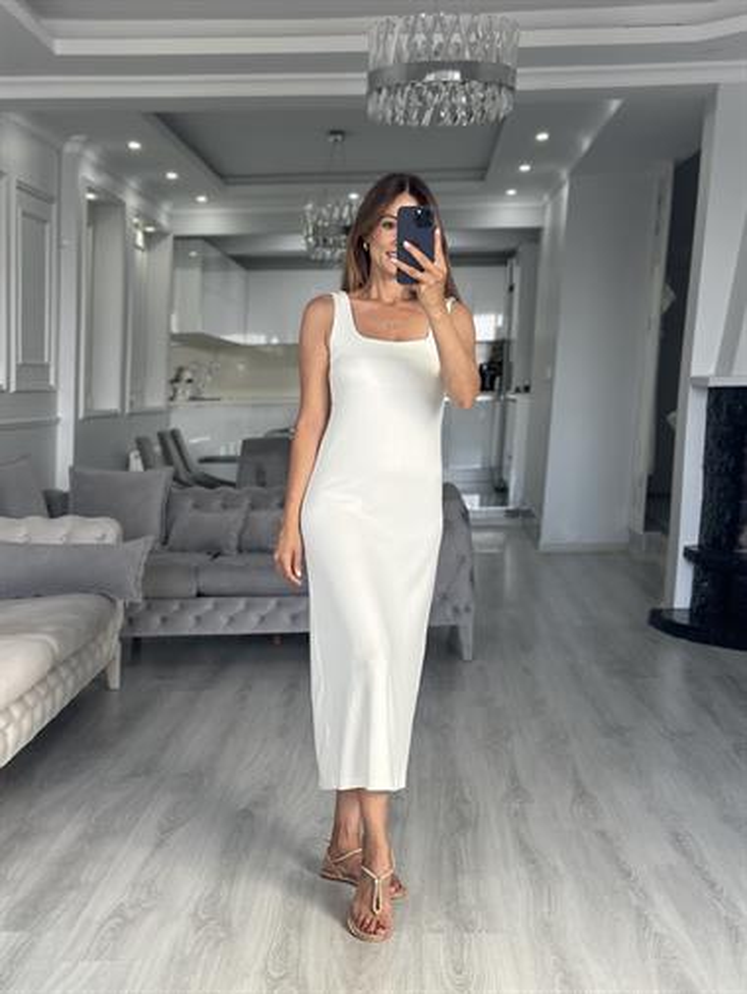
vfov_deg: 39.6
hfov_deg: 30.3
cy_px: 497
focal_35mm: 48
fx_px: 1380
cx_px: 374
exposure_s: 1/102
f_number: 1.78
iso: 125
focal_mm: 6.86
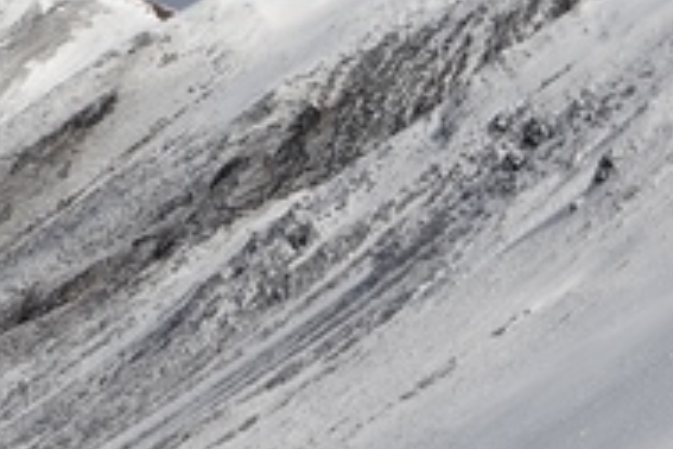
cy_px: -294
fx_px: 2729
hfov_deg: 13.6
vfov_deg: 9.1
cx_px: 844
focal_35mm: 146
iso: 100
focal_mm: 18
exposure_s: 1/400
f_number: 10
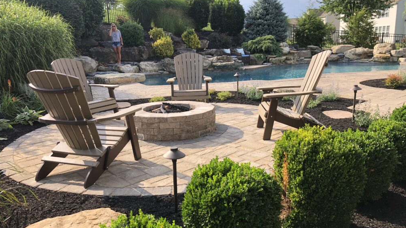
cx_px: 201
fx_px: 334
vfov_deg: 37.7
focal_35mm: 31
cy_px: 132
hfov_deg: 62.6
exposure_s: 1/774
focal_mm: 4
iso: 20
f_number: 1.8
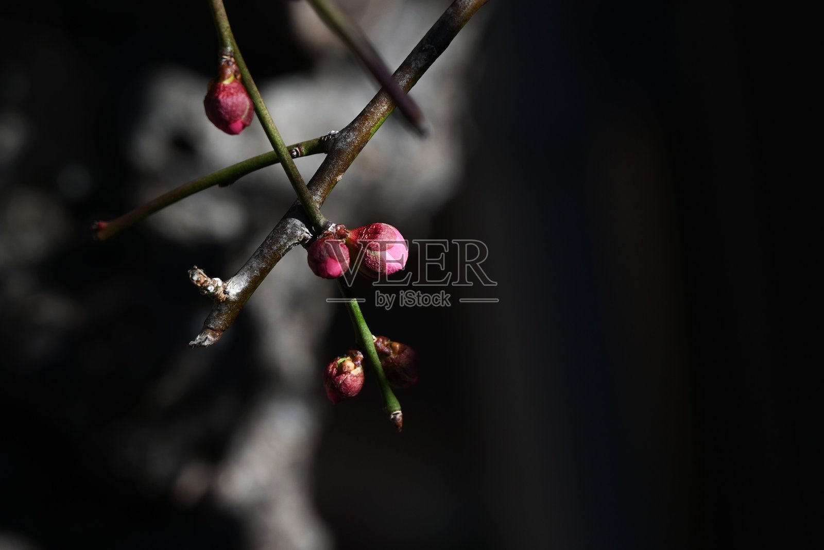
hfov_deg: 12.1
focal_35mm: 170
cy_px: 275
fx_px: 3892
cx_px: 412
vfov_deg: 8.1
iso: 200
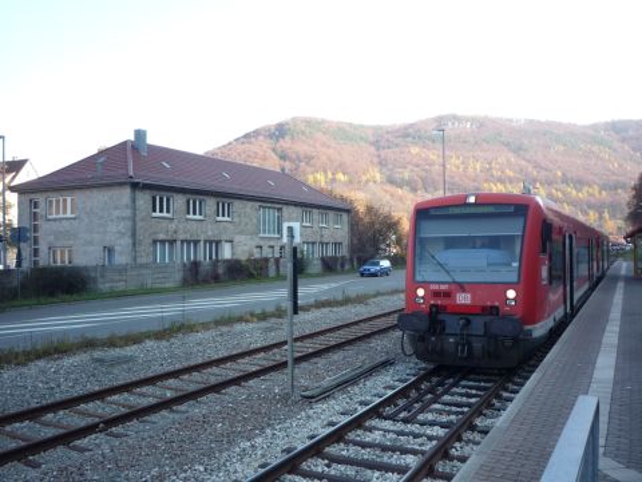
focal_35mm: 32
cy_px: 241
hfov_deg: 56.8
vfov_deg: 44.2
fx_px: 593
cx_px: 321
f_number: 4
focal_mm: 5.2
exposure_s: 1/100
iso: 100
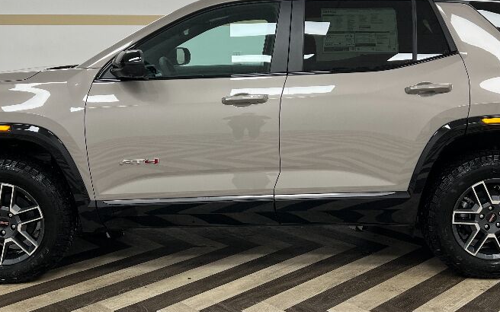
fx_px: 586
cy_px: 136
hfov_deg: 46.2
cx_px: 246
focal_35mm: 43
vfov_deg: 29.8
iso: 80
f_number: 1.5
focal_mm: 5.7
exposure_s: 1/120
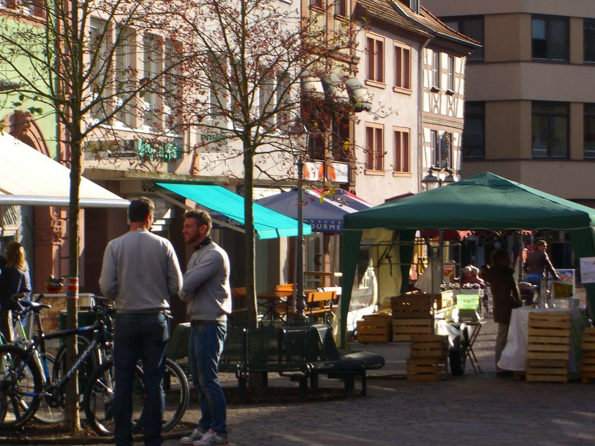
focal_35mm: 132
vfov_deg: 11.2
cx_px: 258
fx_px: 2268
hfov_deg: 14.9
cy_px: 221
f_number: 7.4
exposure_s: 1/160
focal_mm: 23.7
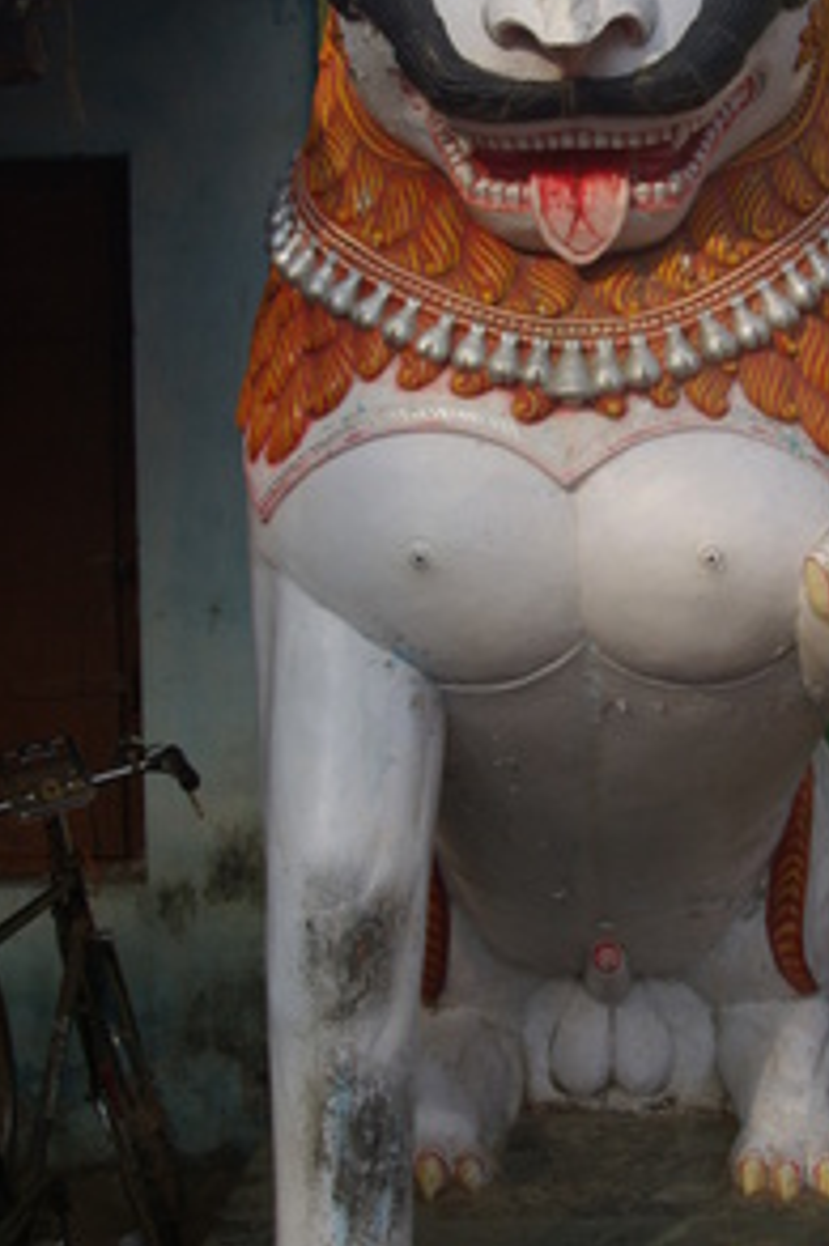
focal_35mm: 59
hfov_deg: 22.7
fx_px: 2040
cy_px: 570
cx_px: 629
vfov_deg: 33.9
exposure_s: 1/90
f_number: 5.6
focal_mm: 24
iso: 100
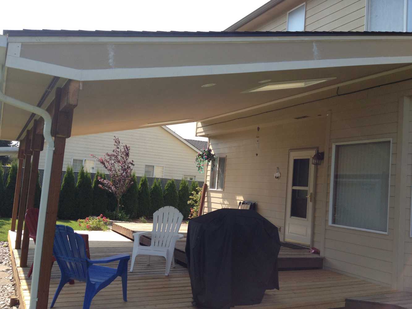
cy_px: 154
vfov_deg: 40.7
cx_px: 206
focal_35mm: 35
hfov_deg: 52.6
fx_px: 417
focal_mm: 4.28
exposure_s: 1/789
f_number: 2.4
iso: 64
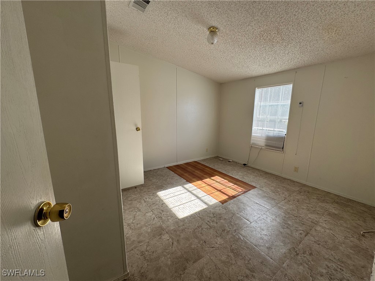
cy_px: 140
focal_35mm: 14
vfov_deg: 85.7
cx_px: 188
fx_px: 152
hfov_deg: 102.1
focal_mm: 2.22
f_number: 2.2
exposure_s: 1/219
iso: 40
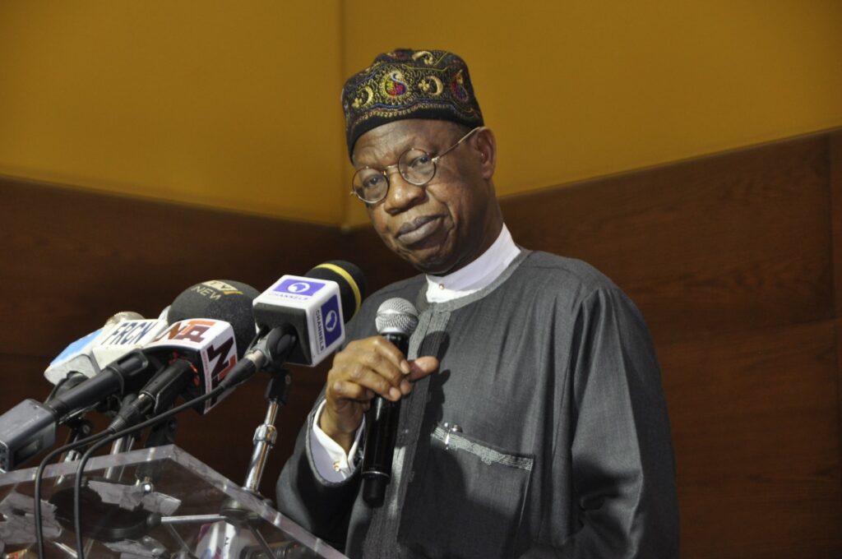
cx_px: 421
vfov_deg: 11.1
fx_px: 2873
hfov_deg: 16.7
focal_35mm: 123
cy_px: 280
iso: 800
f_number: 5.6
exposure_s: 1/60
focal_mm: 82
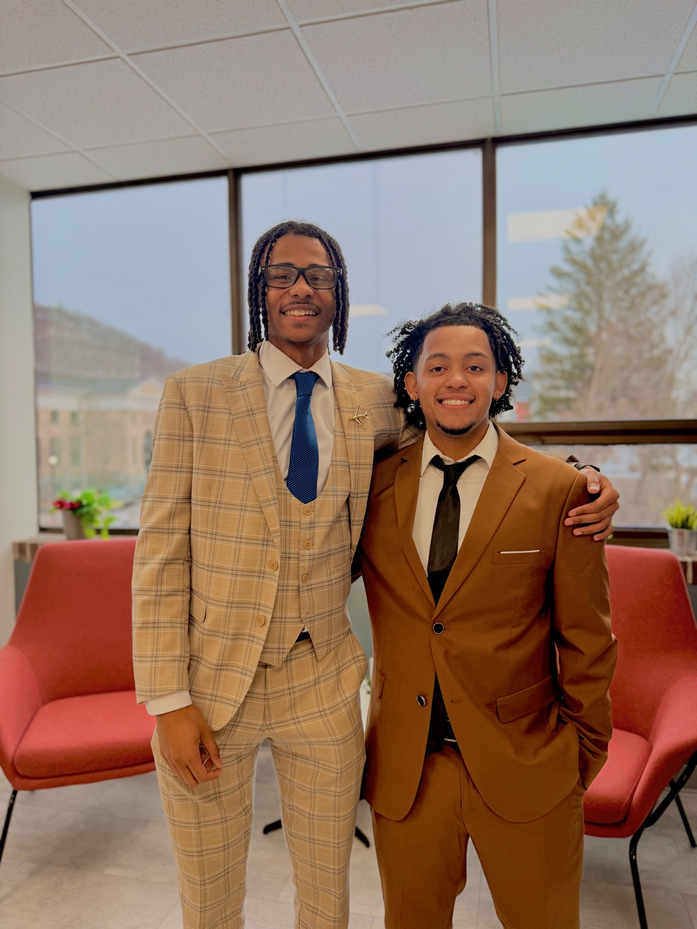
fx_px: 644
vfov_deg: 71.6
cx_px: 348
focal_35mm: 24
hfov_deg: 56.8
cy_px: 464
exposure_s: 1/195
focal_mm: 6.76
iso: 100
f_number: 1.78
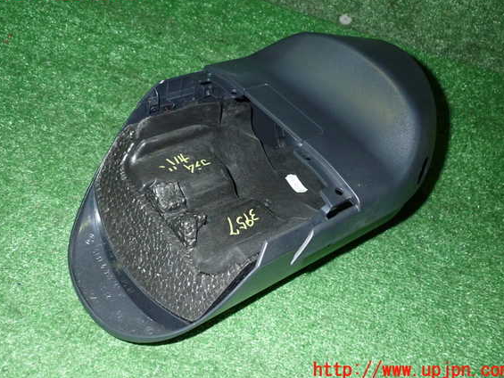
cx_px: 247
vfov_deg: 41.8
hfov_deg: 53.9
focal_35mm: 34
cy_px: 181
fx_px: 495
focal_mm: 5.79
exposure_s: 1/30
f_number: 7.1
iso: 800
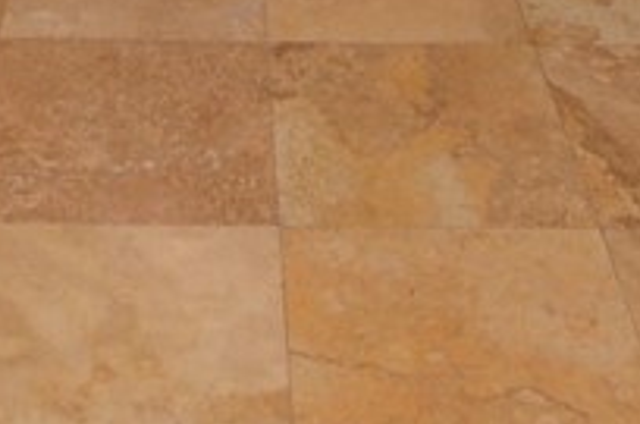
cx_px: 212
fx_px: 1419
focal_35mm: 80
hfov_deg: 25.3
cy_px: -496
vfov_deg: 13.7
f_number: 5.6
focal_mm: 10
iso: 200
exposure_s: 1/125
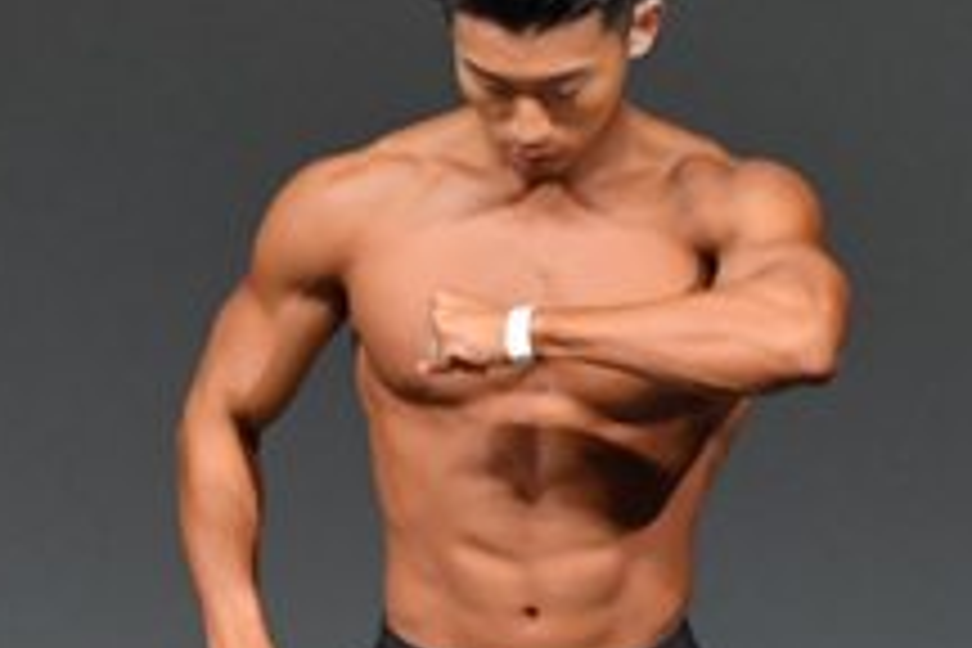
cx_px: 817
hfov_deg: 1.7
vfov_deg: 1.1
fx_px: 33396
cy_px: 716
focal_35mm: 1237
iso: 4000
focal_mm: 230
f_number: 5.6
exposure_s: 1/400
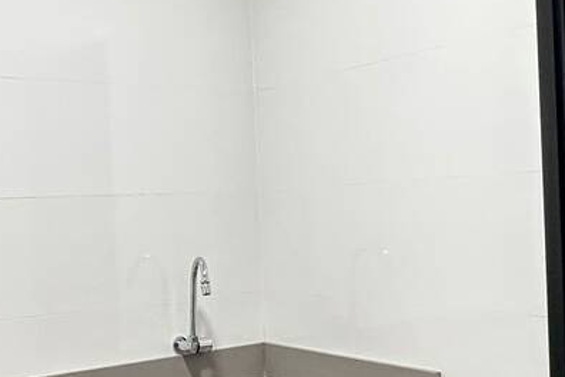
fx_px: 832
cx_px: 207
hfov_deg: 37.3
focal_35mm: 53
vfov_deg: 25.5
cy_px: 227
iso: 160
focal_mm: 2.22
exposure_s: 1/60
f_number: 2.2
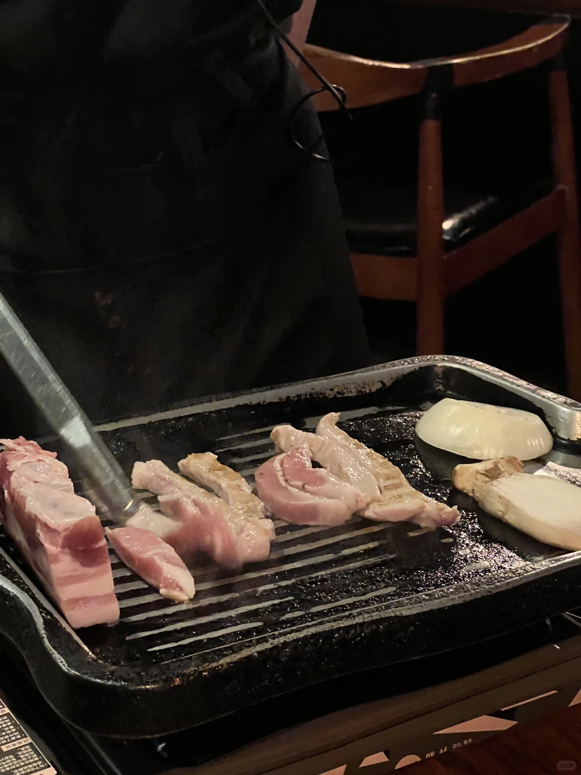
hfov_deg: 19.1
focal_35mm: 77
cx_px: 290
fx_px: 1723
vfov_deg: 25.3
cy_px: 388
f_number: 2.8
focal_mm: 9
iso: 1000
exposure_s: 1/25
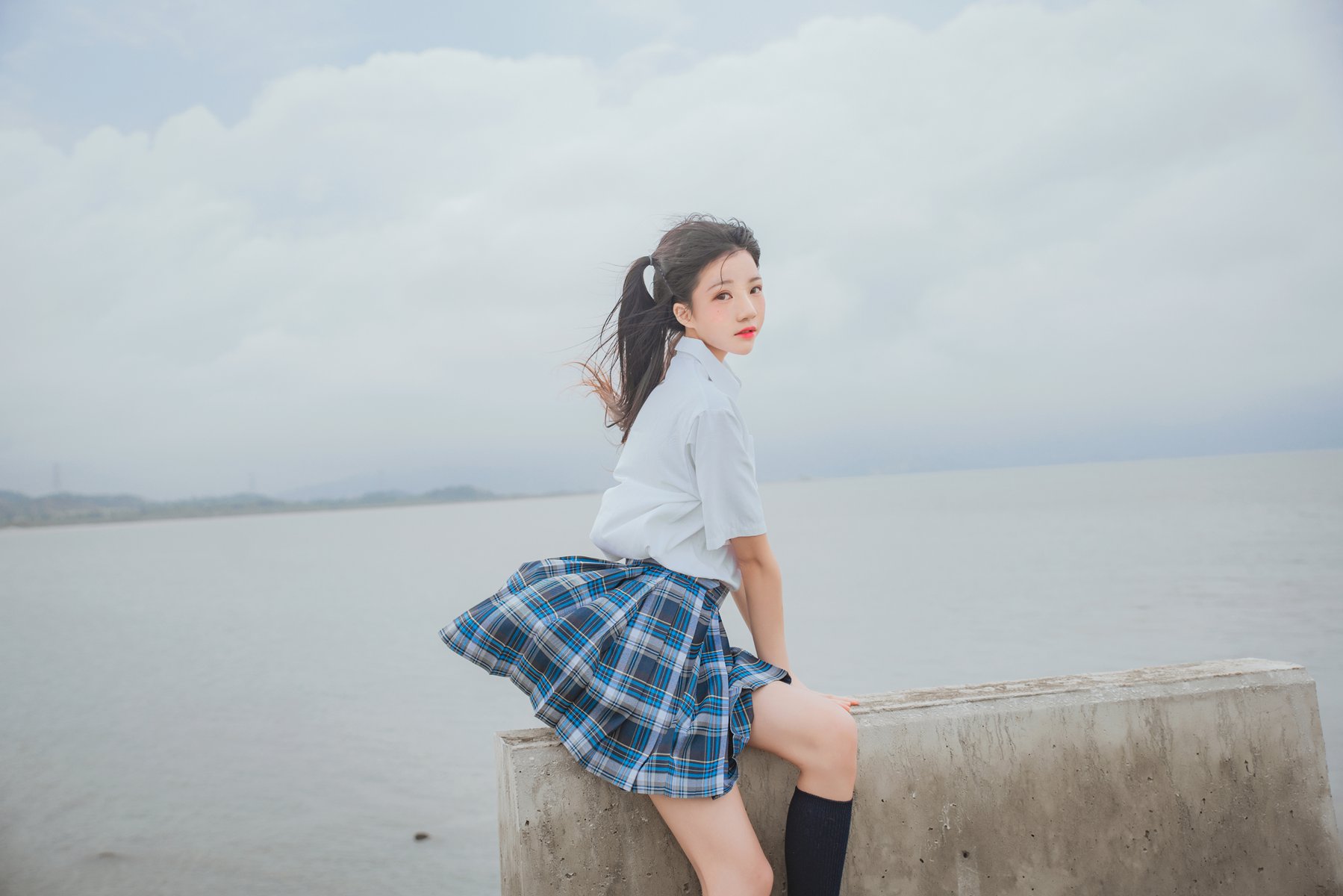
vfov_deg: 35.1
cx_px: 672
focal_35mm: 38
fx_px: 1418
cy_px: 448
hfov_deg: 50.7
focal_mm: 38
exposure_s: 1/500
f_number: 3.5
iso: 160
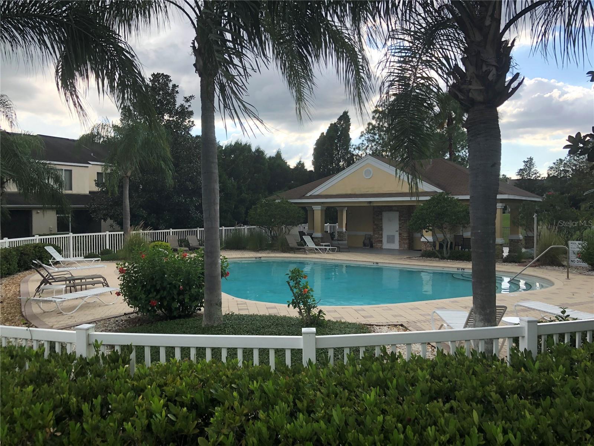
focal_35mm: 28
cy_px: 223
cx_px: 297
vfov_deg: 49.7
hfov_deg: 63.4
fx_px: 480
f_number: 1.8
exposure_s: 1/694
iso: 20
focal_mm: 4
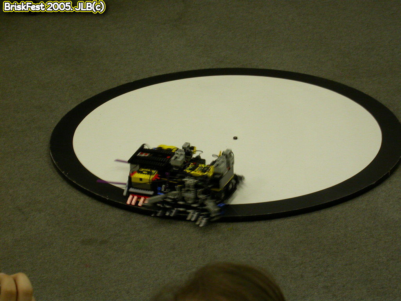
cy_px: 150
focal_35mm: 132
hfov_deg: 14.9
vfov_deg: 11.2
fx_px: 1529
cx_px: 200
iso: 100
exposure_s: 1/11.9
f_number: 4.6
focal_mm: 27.3
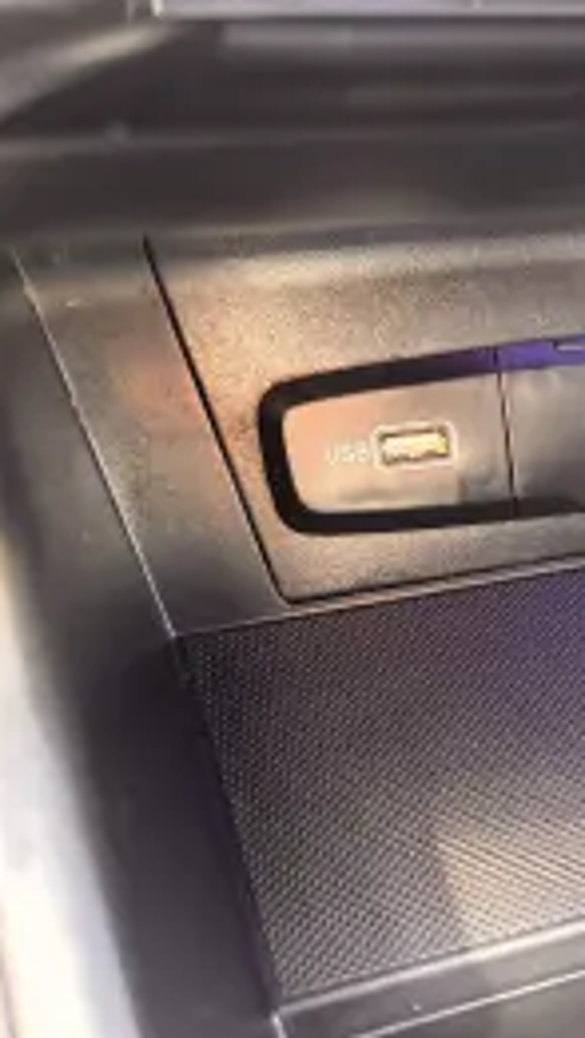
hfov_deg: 26.8
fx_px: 1074
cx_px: 708
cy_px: 513
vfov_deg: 51.6
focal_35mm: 39
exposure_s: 1/40
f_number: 1.6
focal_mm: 5.96
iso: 640
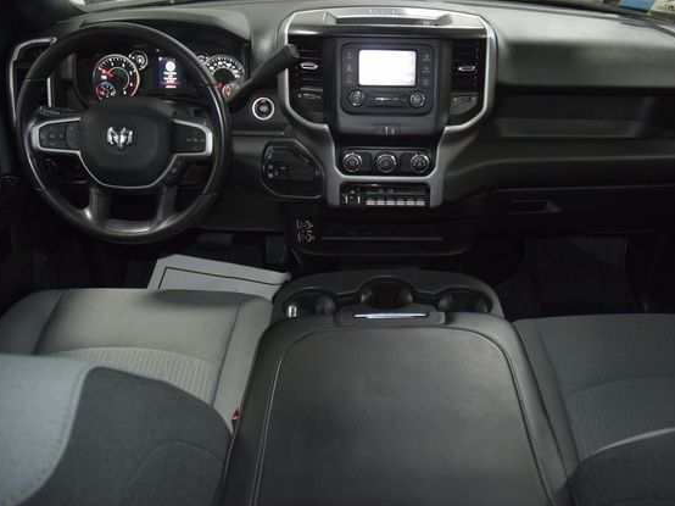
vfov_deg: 46.8
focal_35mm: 30
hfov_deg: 59.8
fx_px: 585
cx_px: 381
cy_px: 251
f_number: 3.5
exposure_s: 1/50
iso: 1600
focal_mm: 18
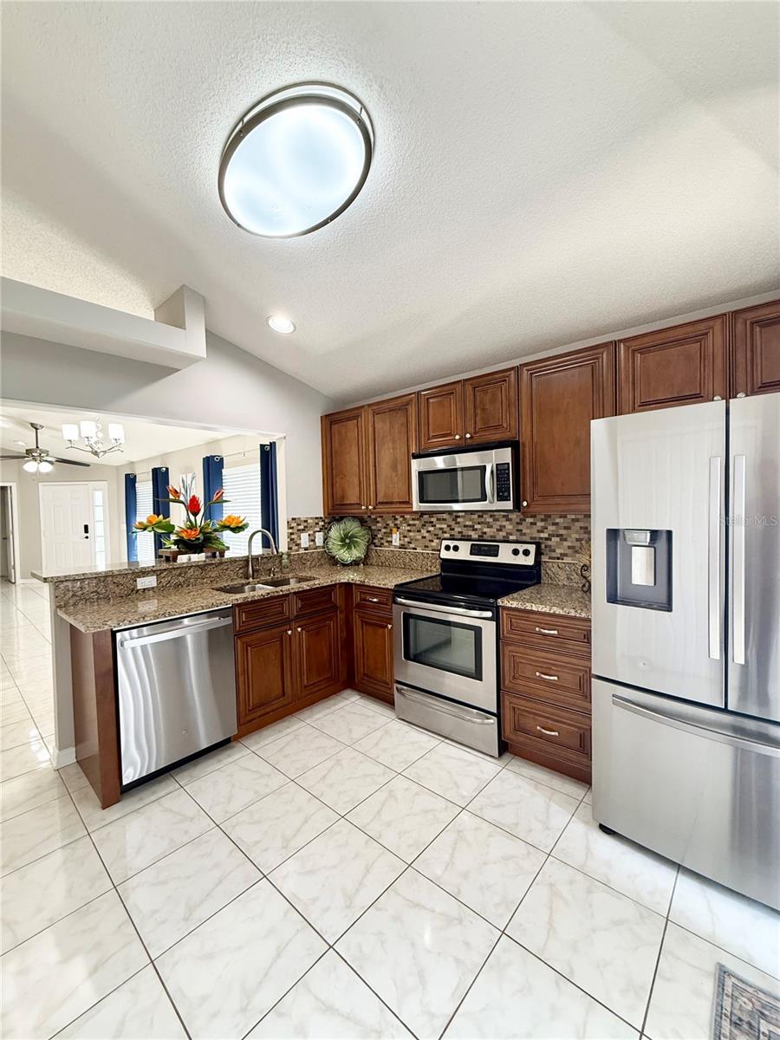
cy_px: 520
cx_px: 390
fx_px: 421
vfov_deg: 102.1
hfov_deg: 85.7
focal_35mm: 14
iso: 320
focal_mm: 2.22
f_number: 2.2
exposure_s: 1/120
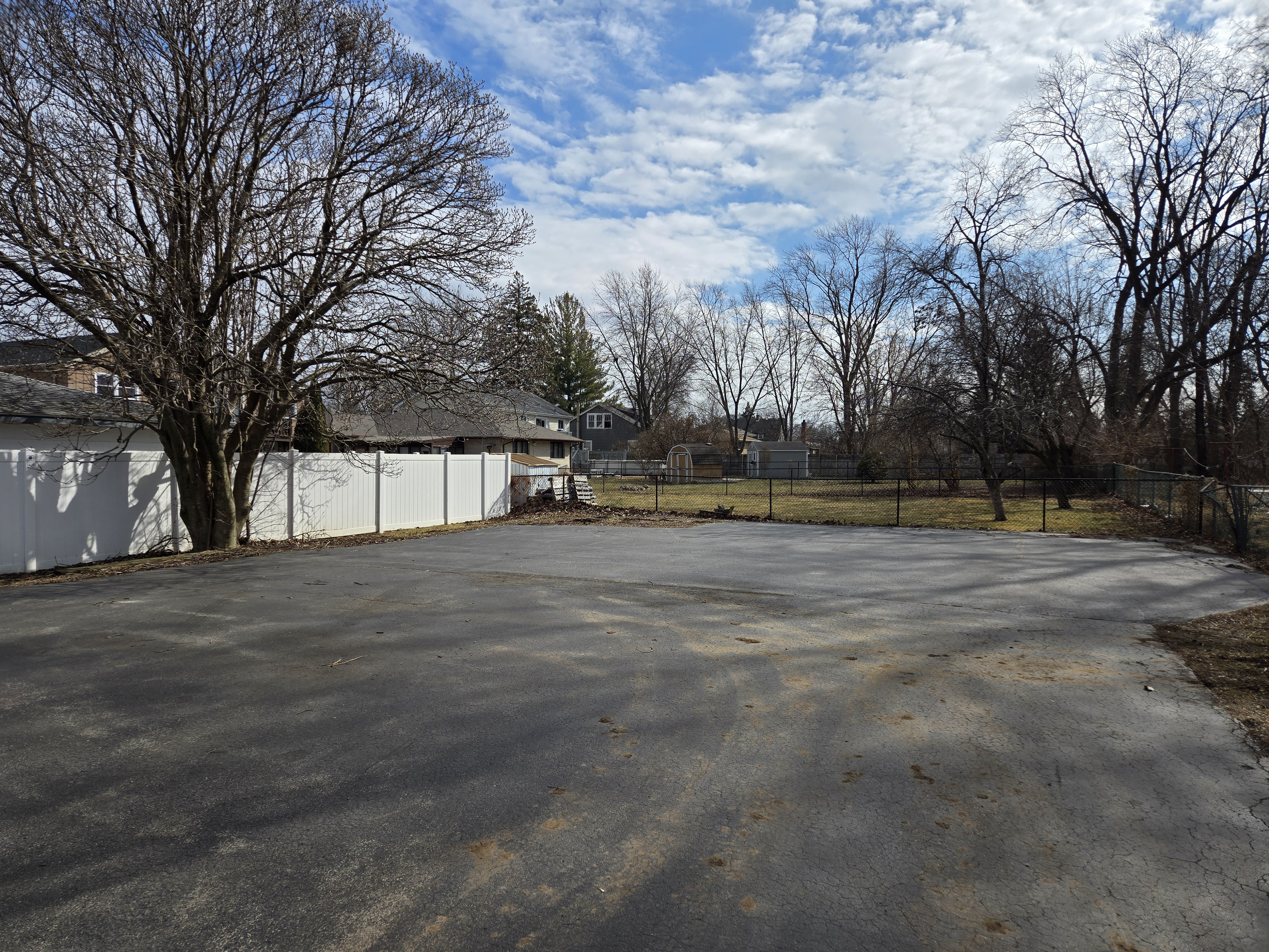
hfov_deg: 73.9
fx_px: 843
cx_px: 634
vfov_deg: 58.9
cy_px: 476
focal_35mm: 23
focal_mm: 5.4
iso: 25
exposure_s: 1/2701
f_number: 1.8
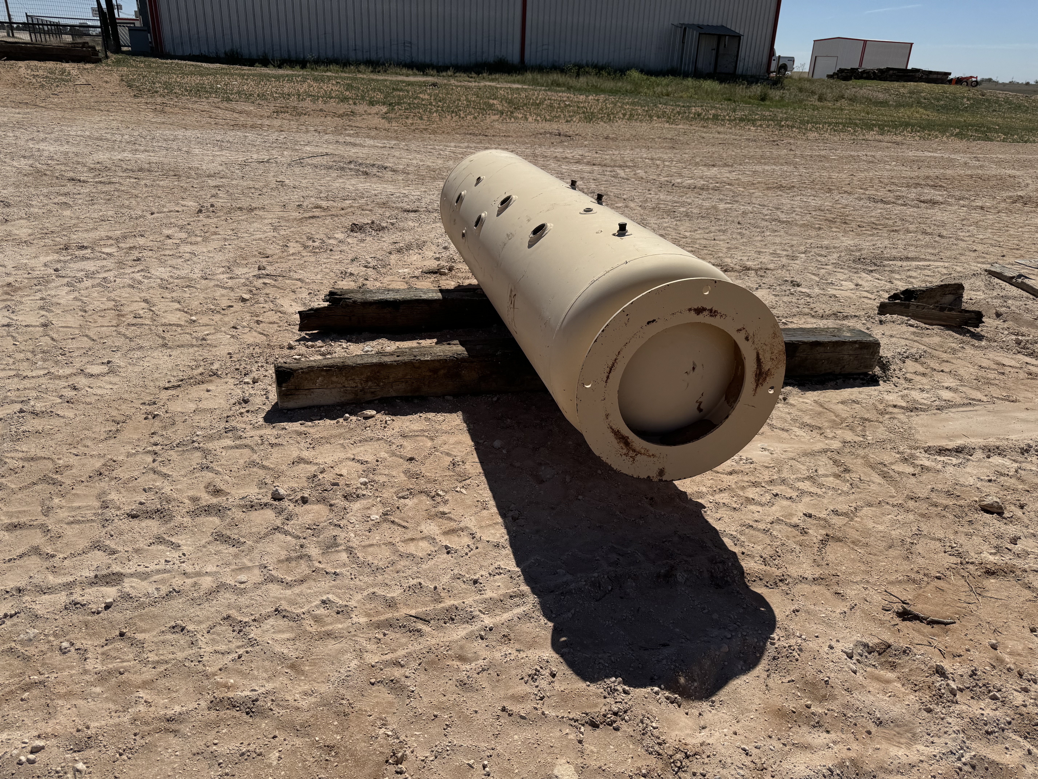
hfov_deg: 71.6
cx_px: 519
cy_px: 390
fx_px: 720
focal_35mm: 24
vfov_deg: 56.8
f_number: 1.78
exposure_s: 1/10417
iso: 80
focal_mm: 6.86
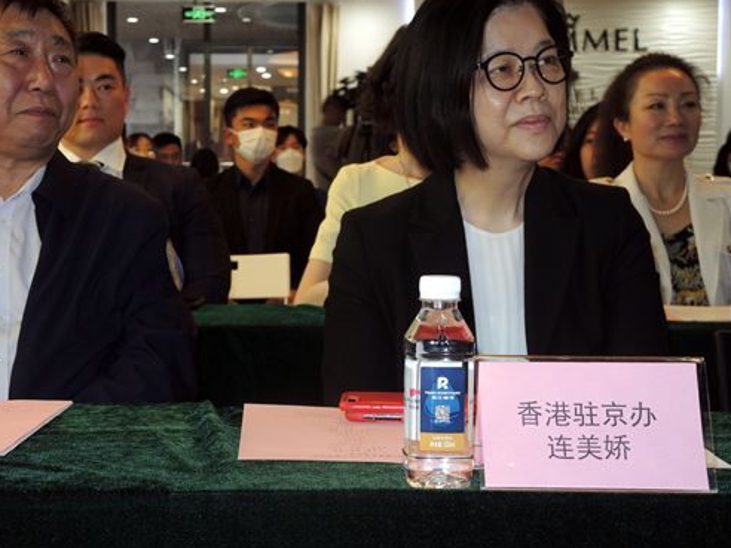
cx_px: 296
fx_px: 1288
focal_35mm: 61
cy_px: 247
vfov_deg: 24.0
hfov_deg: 31.6
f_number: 2.8
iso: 200
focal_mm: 11
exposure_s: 1/30
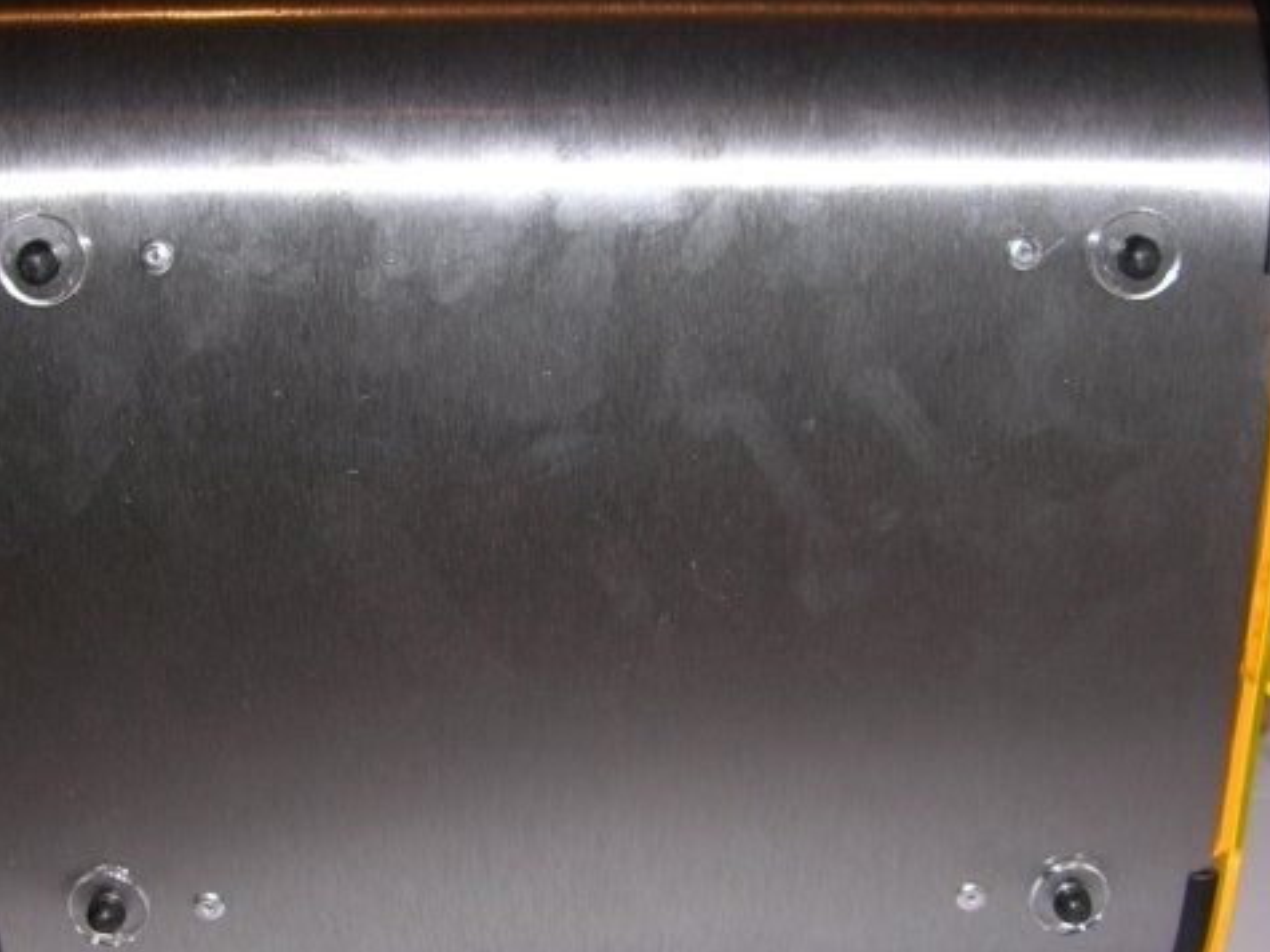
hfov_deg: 39.6
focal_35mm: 48
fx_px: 1761
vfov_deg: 30.2
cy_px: 529
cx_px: 583
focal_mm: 5.8
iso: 50
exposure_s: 1/60.1
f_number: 2.8
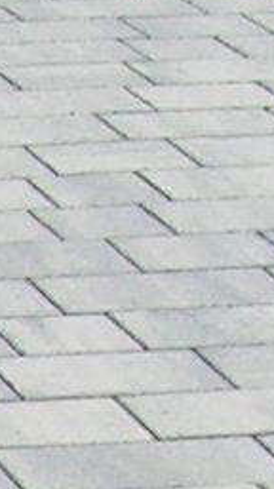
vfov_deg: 5.2
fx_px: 4845
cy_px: 1836
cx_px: -738
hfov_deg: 3.1
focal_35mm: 374
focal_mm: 5.7
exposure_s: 1/228
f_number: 4.9
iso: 50
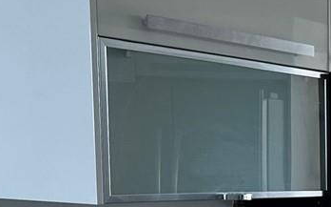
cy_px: 322
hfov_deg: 15.2
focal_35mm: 117
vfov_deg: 10.7
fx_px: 1055
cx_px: 611
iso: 125
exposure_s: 1/120
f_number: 1.78
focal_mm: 6.86
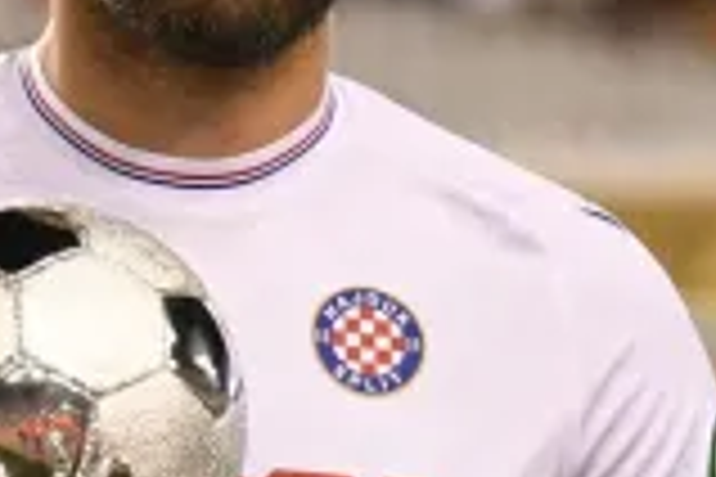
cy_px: 522
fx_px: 8750
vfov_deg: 3.1
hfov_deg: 4.7
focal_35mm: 440
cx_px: 41
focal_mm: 92
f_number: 2.8
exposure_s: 1/1250
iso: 3200
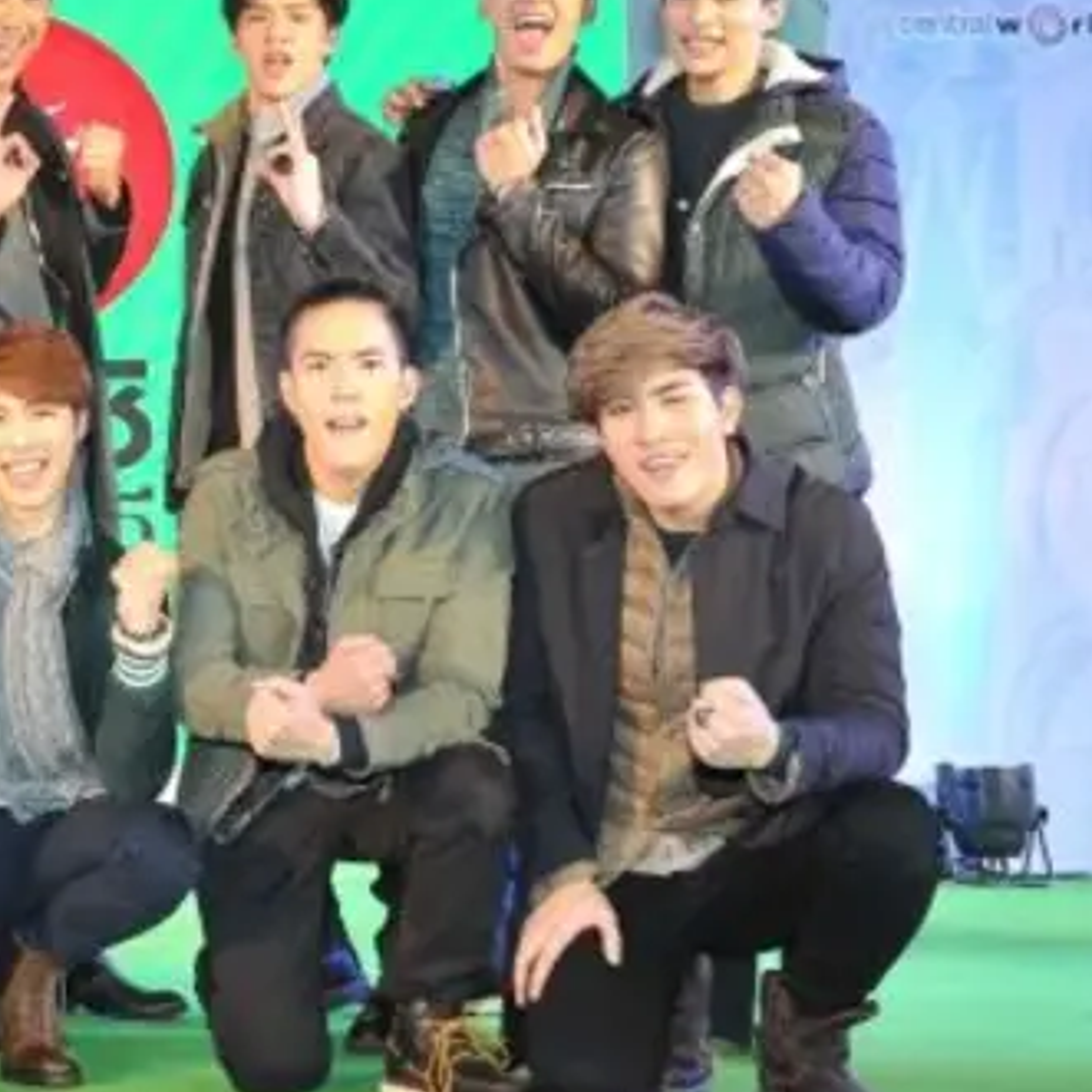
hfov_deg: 21.8
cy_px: 315
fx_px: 2712
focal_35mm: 76
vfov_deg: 22.6
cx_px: -46
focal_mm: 38
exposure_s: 1/200
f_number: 5.6
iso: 1600
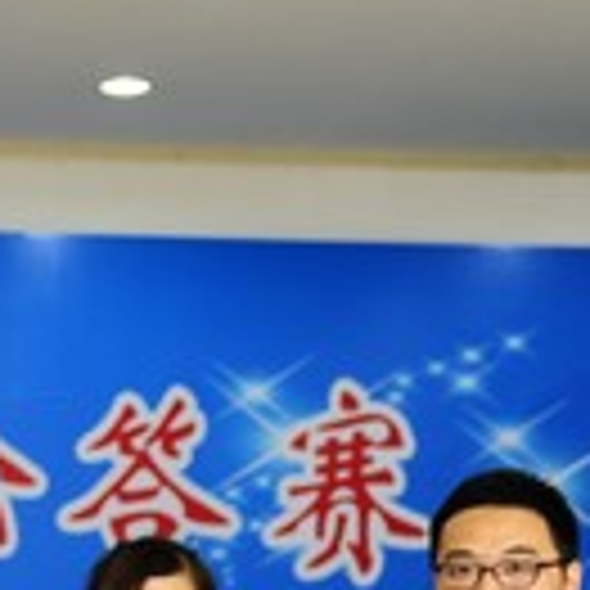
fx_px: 3105
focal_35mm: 161
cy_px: 628
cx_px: -180
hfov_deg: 10.6
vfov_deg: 10.7
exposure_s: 1/60
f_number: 3.5
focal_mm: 55
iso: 1600
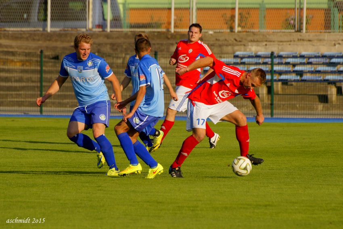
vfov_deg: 3.1
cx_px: 172
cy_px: 114
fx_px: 4286
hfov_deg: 4.6
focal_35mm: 450
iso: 320
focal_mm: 300
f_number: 5.6
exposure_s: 1/2500
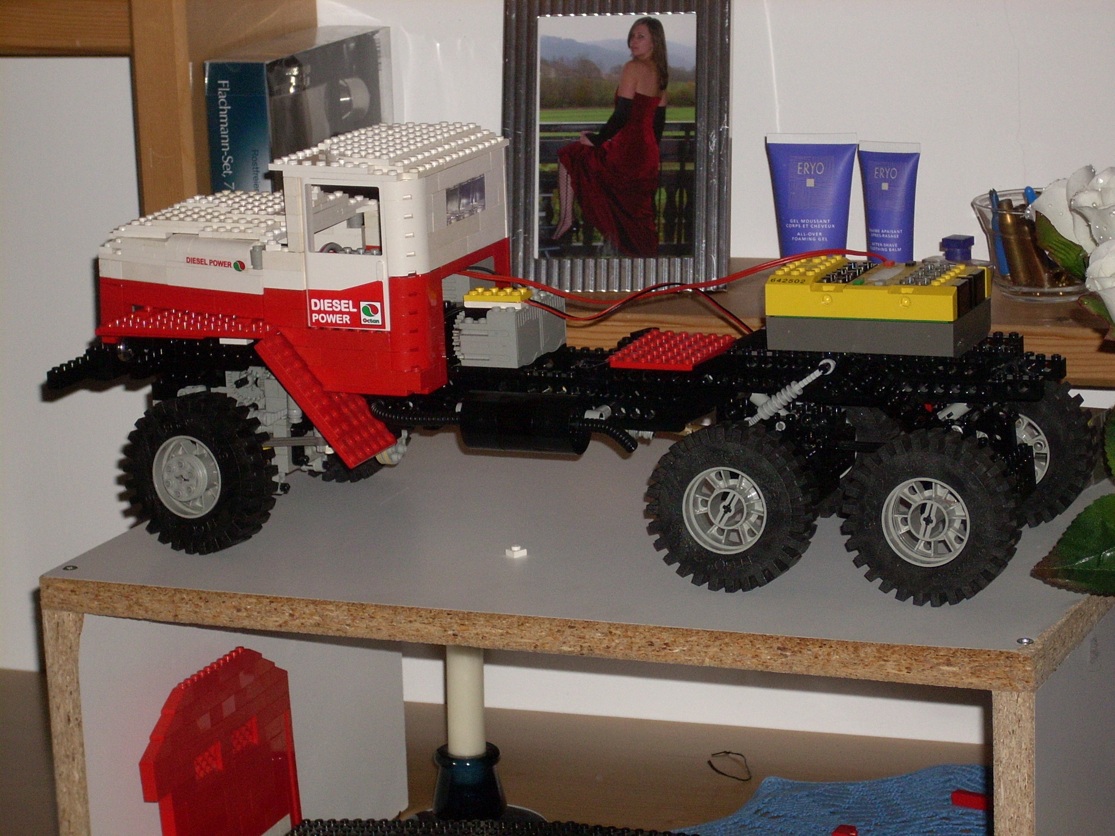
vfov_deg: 13.1
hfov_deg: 17.4
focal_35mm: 113
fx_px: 3640
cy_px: 418
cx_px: 558
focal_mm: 18.6
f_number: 5.2
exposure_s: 1/60
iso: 200
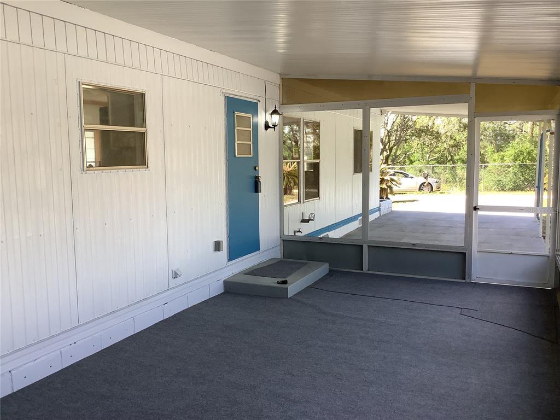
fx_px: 502
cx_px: 280
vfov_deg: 45.4
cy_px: 210
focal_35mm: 31
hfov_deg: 58.4
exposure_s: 1/120
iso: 40
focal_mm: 3.3
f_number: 2.4
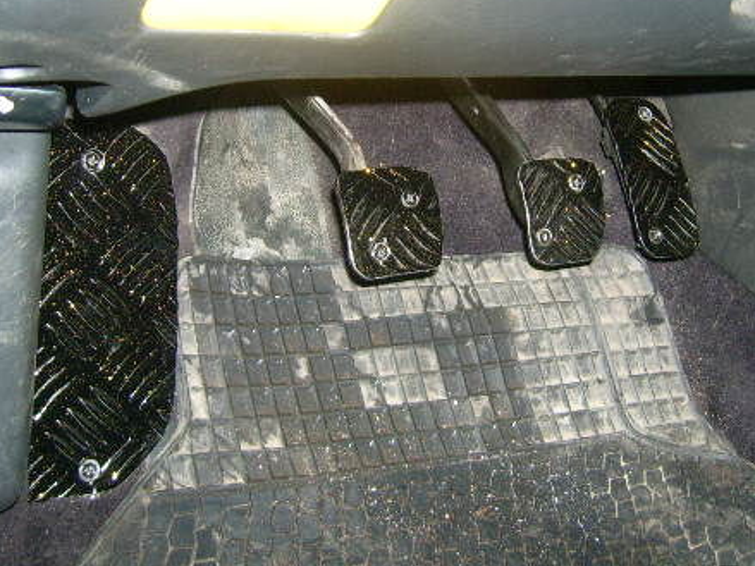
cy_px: 181
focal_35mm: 51
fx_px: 1112
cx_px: 454
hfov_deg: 37.4
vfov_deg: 28.3
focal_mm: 5.95
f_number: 2.8
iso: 100
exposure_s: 1/60
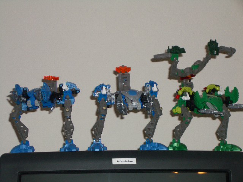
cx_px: 122
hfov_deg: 18.7
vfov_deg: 14.1
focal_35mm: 105
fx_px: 737
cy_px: 91
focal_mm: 17.4
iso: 100
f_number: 4.8
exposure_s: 1/60
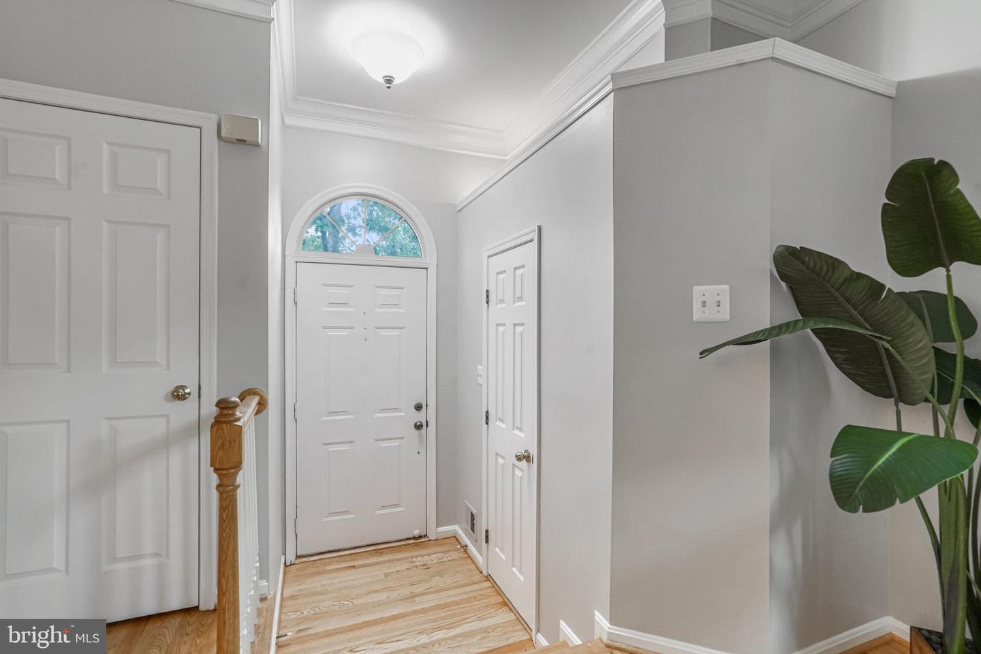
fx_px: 436
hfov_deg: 96.7
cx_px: 490
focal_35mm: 16
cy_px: 327
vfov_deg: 73.7
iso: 1250
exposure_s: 1/500
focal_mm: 16
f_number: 8
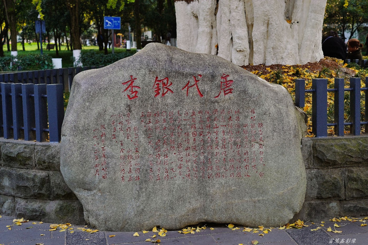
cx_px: 184
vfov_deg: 30.5
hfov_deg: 44.5
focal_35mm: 44
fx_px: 450
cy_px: 122
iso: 160
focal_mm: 44
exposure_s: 1/160
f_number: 4
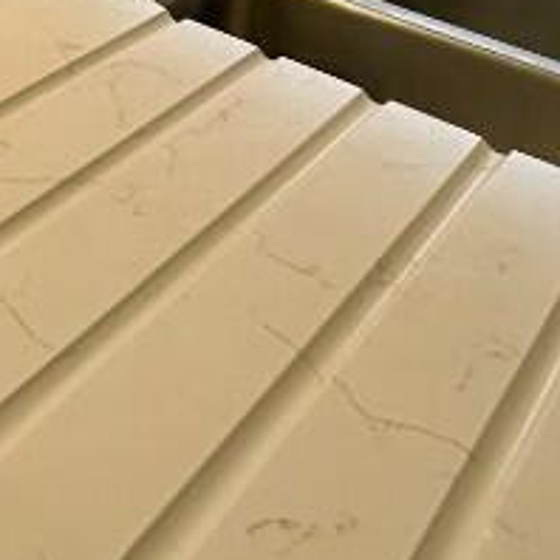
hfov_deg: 22.6
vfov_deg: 19.8
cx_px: -252
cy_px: -444
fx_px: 1171
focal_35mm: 64
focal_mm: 2.22
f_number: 2.2
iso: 160
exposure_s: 1/100
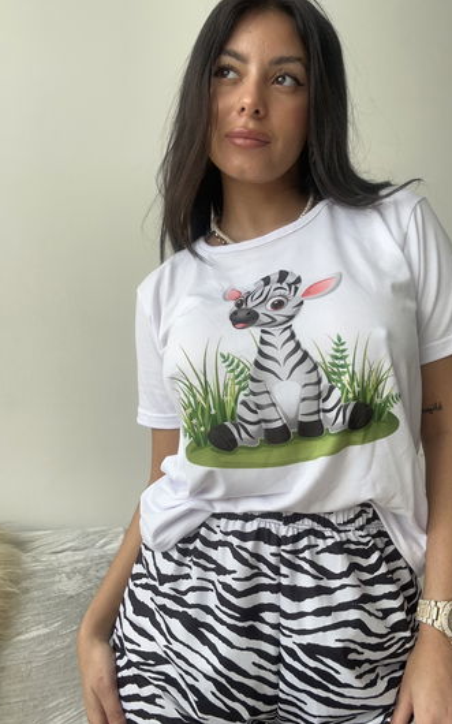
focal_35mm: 32
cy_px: 363
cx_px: 251
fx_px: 631
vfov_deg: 59.7
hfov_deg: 39.4
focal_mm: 2.69
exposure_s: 1/121
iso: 50
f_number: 1.9
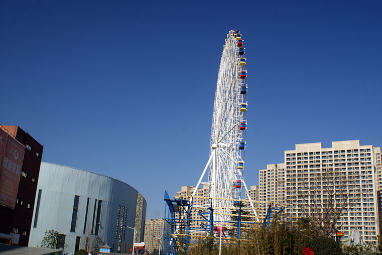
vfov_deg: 33.4
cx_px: 192
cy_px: 130
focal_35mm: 40
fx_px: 424
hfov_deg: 48.5
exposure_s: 1/125
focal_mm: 26
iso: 100
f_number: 9
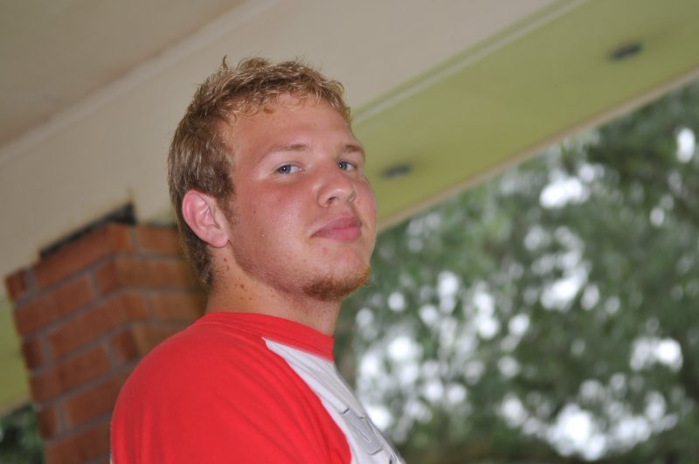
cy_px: 232
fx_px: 1600
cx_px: 350
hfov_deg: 24.7
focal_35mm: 82
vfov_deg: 16.5
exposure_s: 1/60
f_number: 3.5
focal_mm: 55
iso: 200
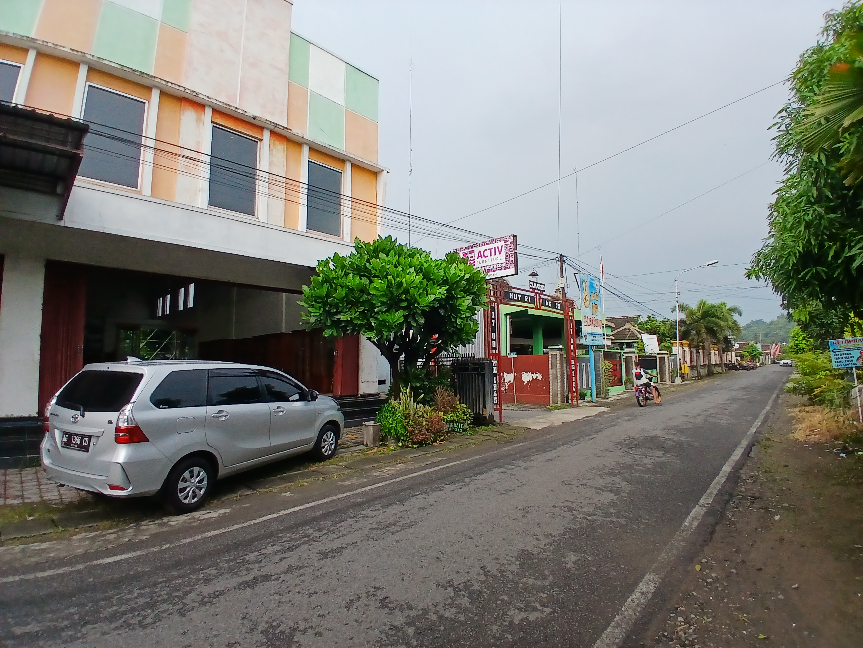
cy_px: 324
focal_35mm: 17
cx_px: 432
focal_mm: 1.4
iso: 64
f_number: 2.2
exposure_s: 1/100
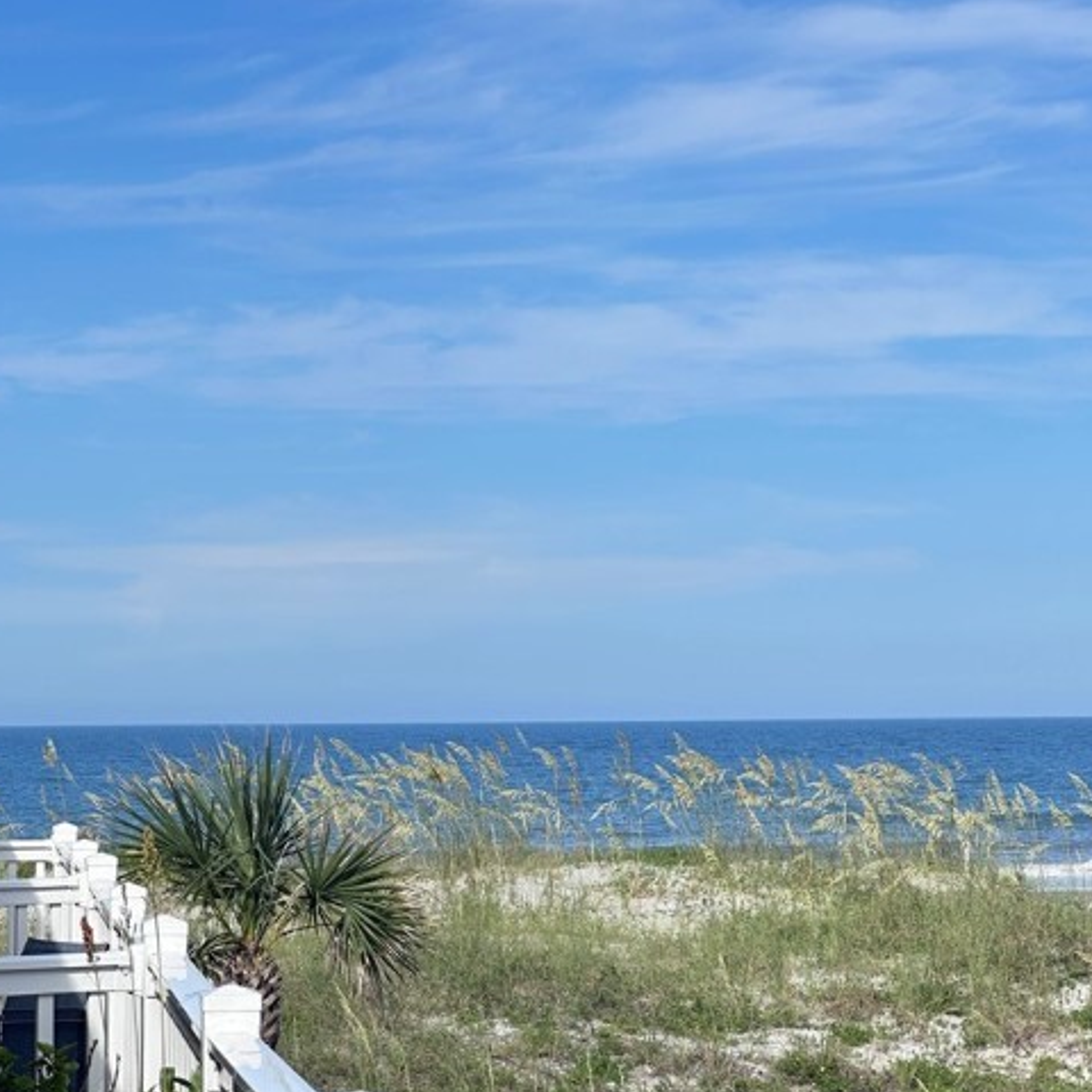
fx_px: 3890
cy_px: 564
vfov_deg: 16.0
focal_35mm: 109
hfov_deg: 16.0
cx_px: 587
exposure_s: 1/359
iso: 32
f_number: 2.8
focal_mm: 9
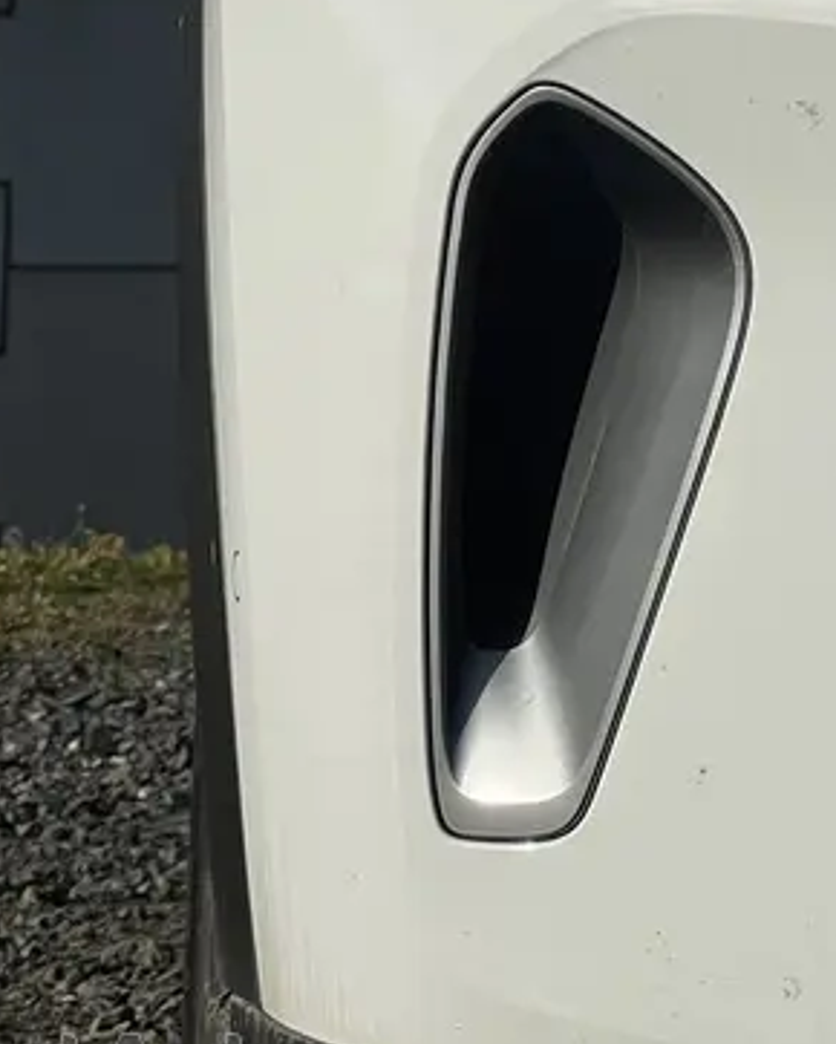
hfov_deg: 7.4
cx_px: 856
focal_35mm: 209
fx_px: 6459
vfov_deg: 9.1
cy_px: -271
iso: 32
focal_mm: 9
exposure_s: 1/1908
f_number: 2.8
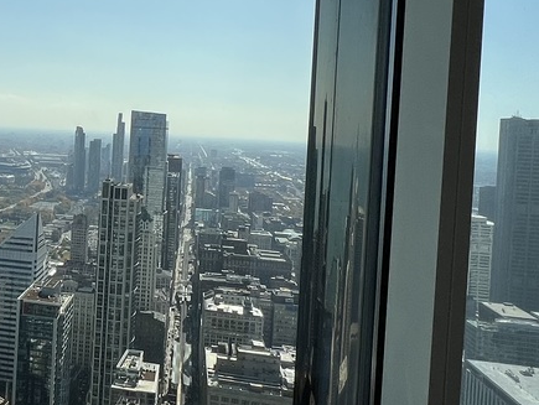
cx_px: -14
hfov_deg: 38.3
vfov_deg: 33.4
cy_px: 136
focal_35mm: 43
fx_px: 670
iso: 32
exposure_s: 1/1980
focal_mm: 1.57
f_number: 1.8
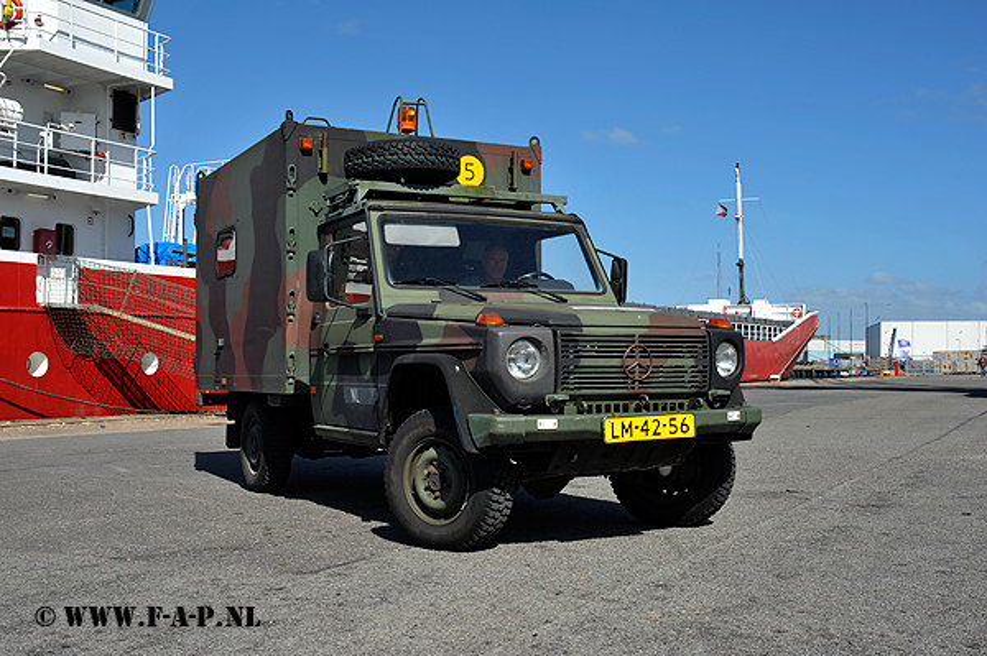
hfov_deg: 48.5
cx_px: 494
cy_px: 328
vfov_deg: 33.3
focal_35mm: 40
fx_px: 1096
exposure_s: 1/640
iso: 320
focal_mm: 40
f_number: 9
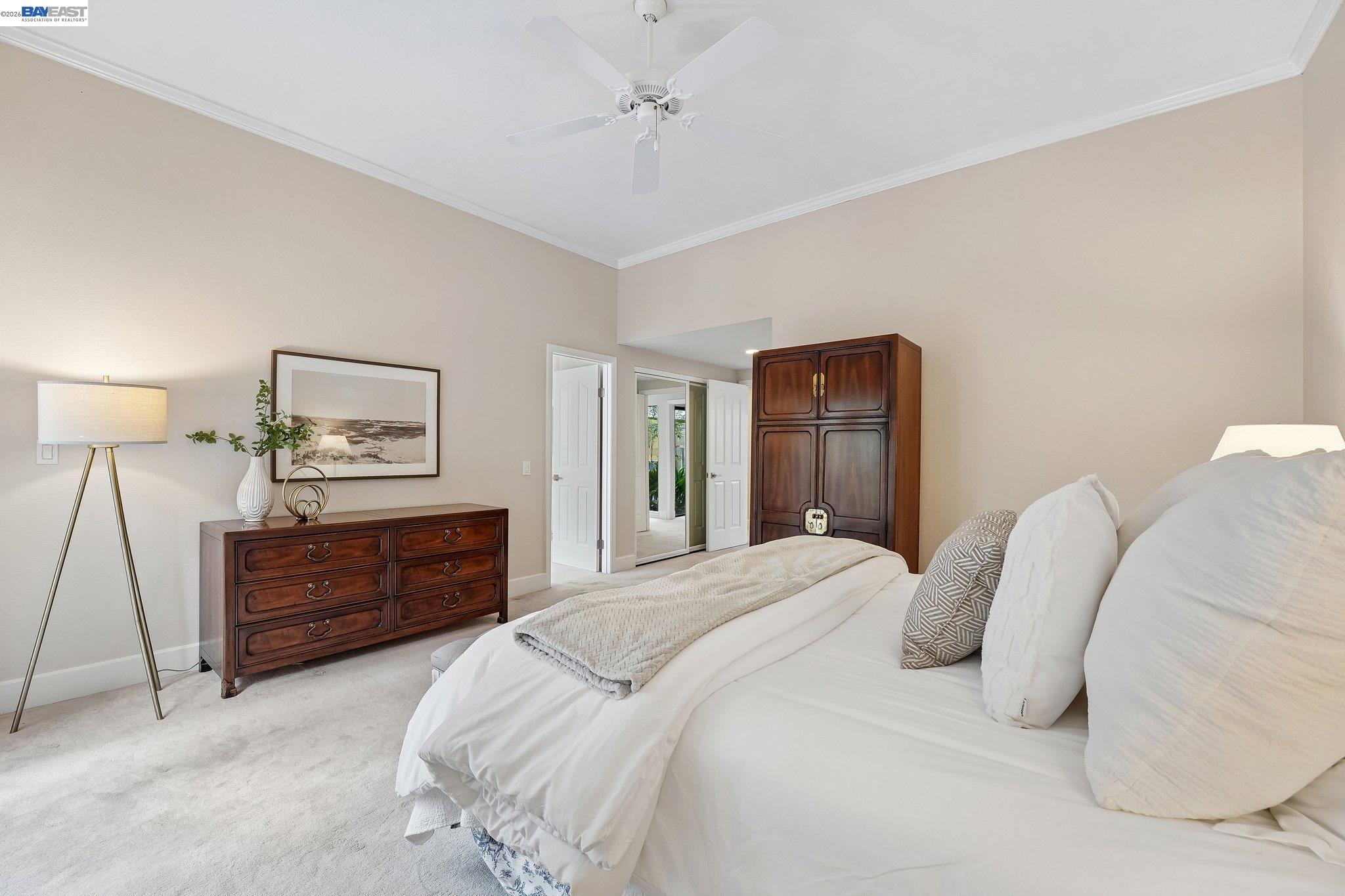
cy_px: 448
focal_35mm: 14
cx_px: 672
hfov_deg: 104.3
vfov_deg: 81.2
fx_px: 523
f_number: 8
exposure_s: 1/10
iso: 640
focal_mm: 14
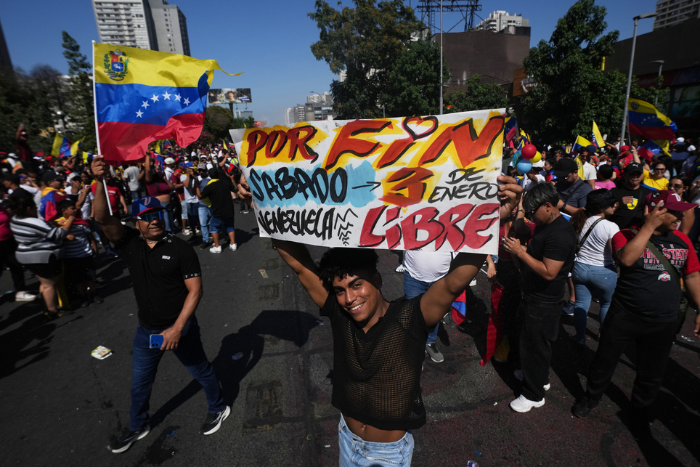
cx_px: 367
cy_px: 233
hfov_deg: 93.2
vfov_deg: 70.5
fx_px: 331
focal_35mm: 17
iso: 640
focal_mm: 16
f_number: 5.6
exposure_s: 1/10000
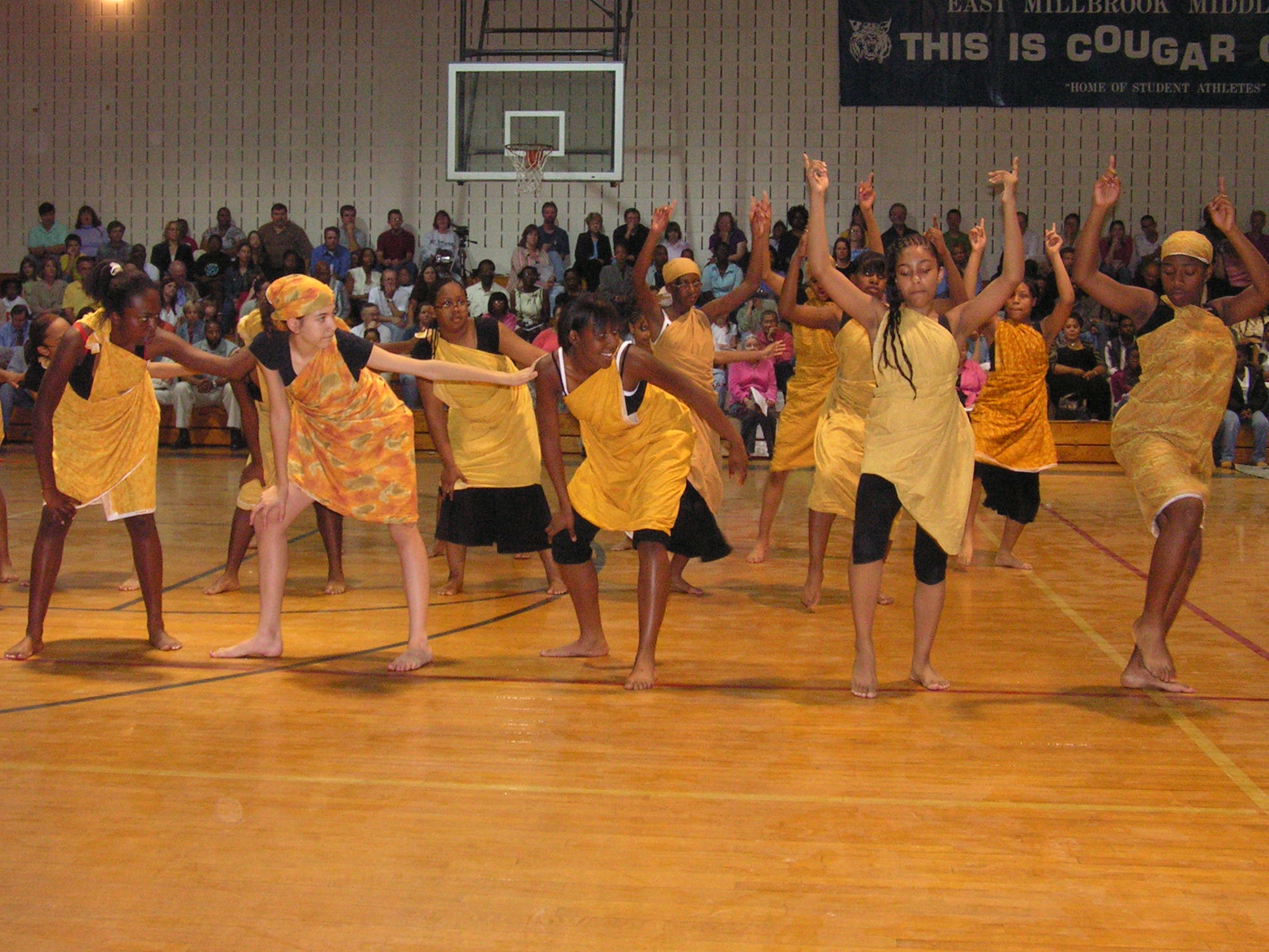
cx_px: 643
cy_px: 416
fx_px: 1797
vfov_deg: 29.7
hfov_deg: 38.9
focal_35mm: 49
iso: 200
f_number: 2.8
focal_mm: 7.1
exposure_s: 1/50
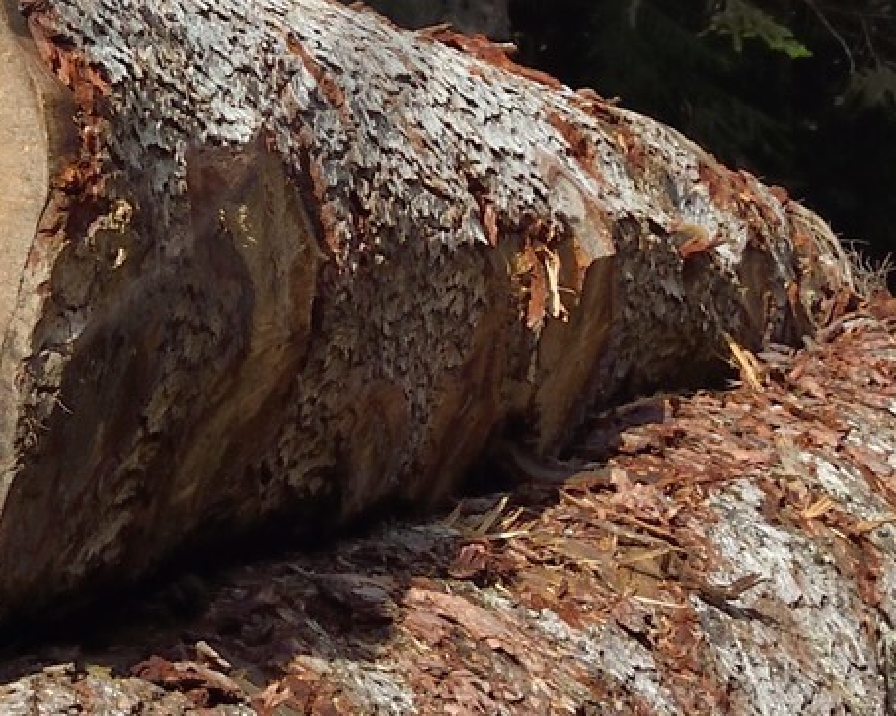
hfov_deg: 10.4
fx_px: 4746
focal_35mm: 179
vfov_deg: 8.5
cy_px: -314
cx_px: -422
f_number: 9
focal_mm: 36
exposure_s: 1/500
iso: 200
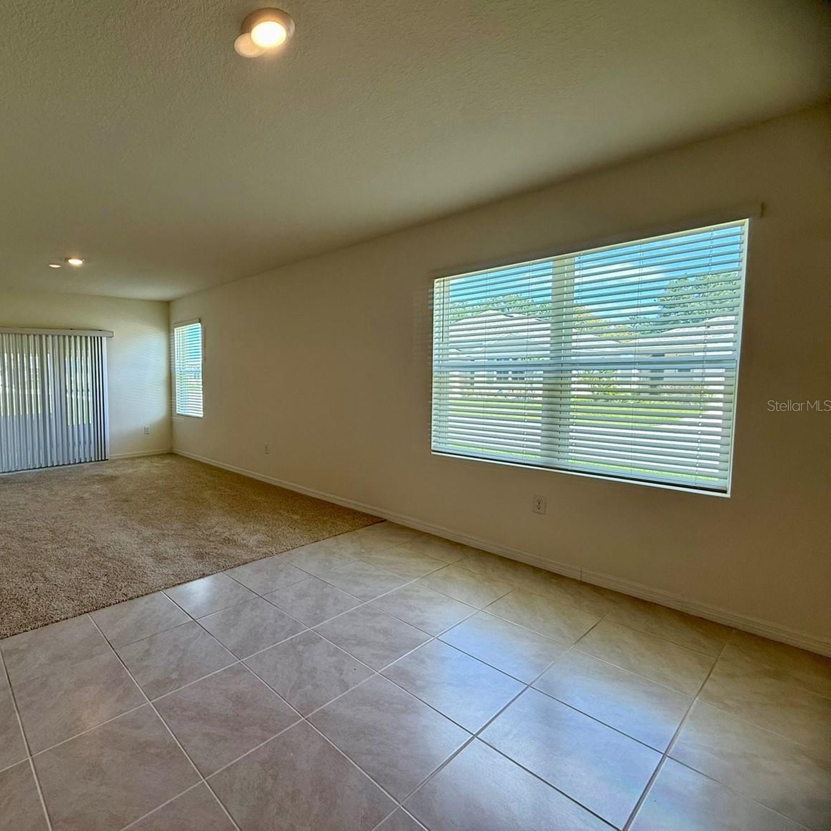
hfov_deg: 80.6
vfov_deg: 84.0
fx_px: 462
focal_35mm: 17
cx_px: 264
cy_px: 405
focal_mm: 2.22
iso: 80
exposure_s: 1/120
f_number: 2.2
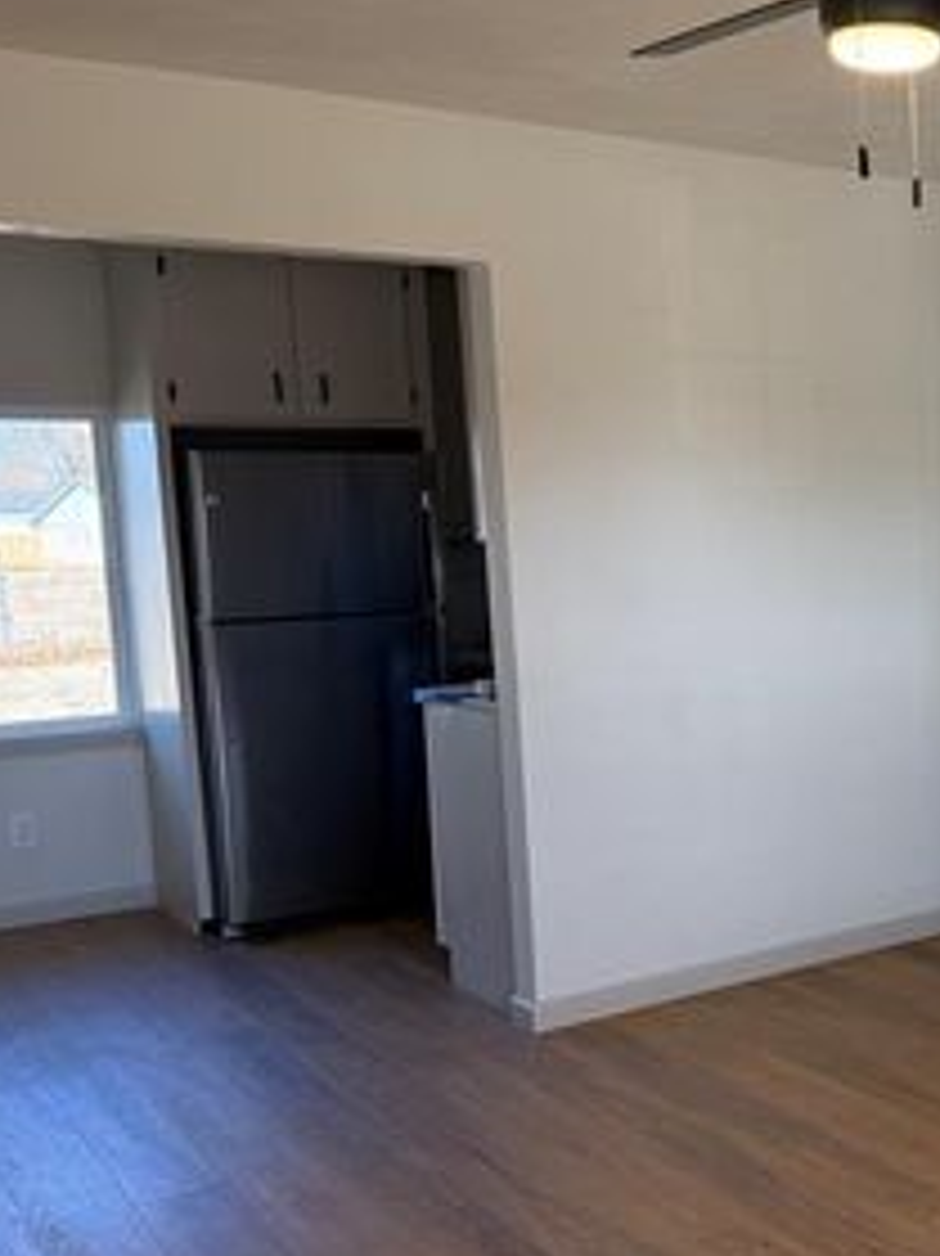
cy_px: 682
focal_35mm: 43
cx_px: 1030
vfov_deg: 43.8
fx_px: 1558
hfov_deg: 30.2
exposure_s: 1/229
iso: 100
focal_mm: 6.76
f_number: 1.78
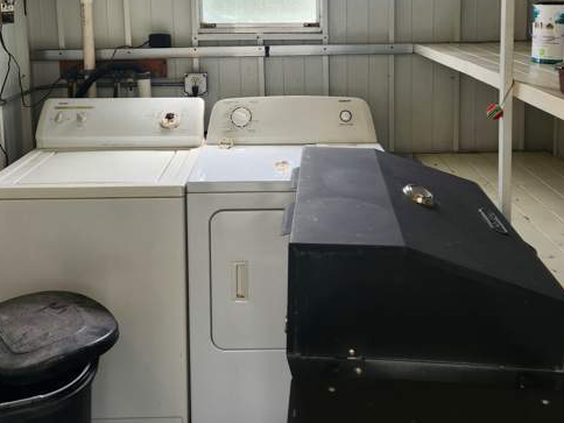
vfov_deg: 36.3
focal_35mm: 38
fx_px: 619
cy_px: 78
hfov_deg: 49.0
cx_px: 282
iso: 50
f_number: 1.8
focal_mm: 5.4
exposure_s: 1/180
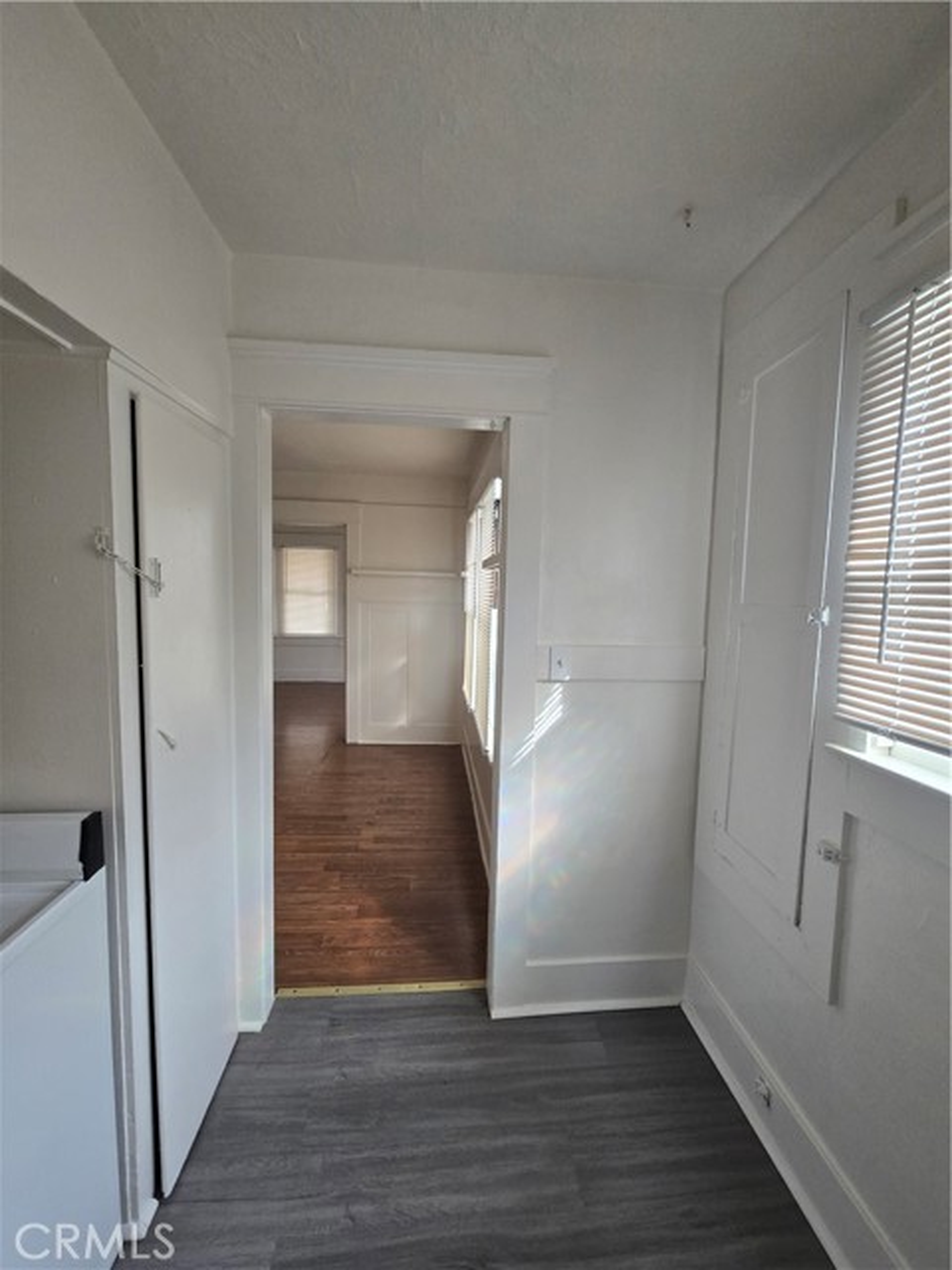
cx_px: 476
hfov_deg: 89.9
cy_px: 635
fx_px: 477
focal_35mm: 13
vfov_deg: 106.2
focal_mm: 2.2
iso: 125
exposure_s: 1/60
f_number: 2.2
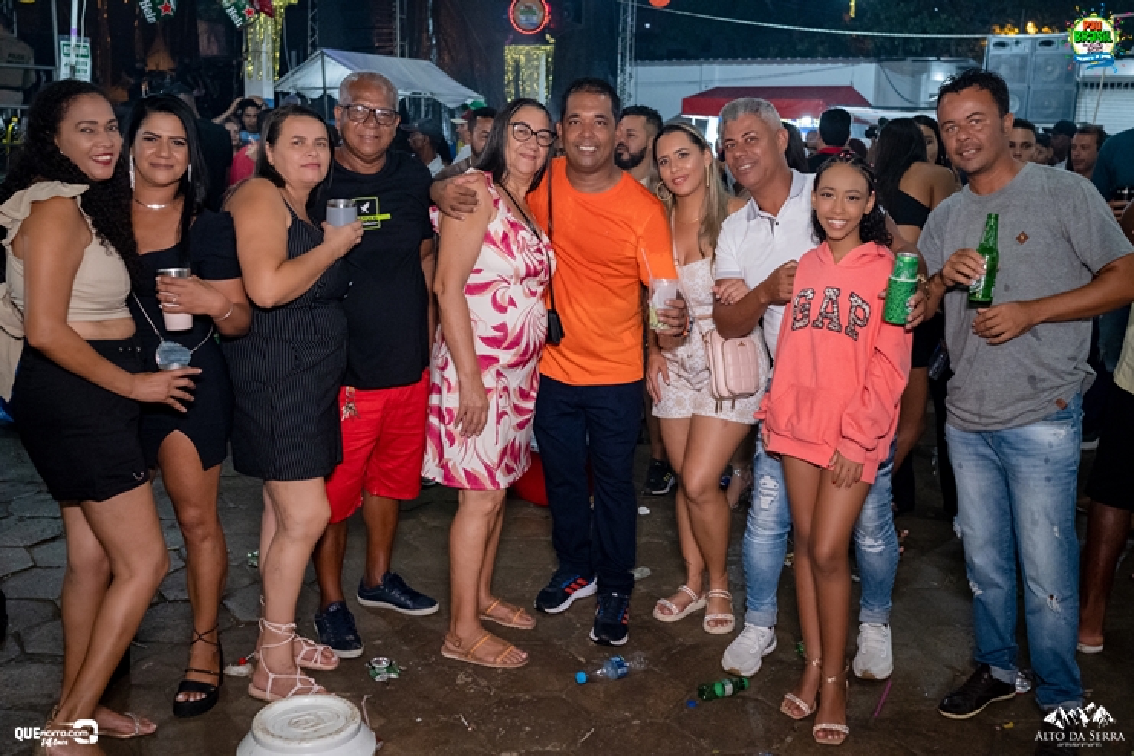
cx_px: 567
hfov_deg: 53.1
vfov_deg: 36.9
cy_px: 378
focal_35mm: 36
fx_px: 1134
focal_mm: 24
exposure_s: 1/160
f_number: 3.2
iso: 2500
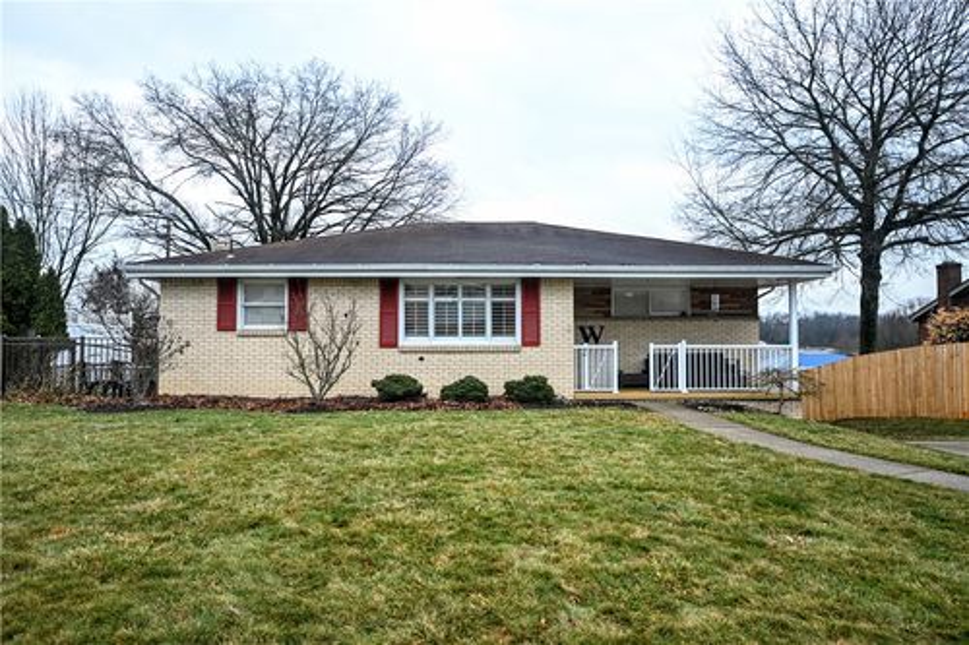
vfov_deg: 50.4
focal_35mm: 26
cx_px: 484
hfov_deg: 70.5
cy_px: 322
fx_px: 686
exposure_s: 1/40
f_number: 4.5
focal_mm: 17
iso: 100
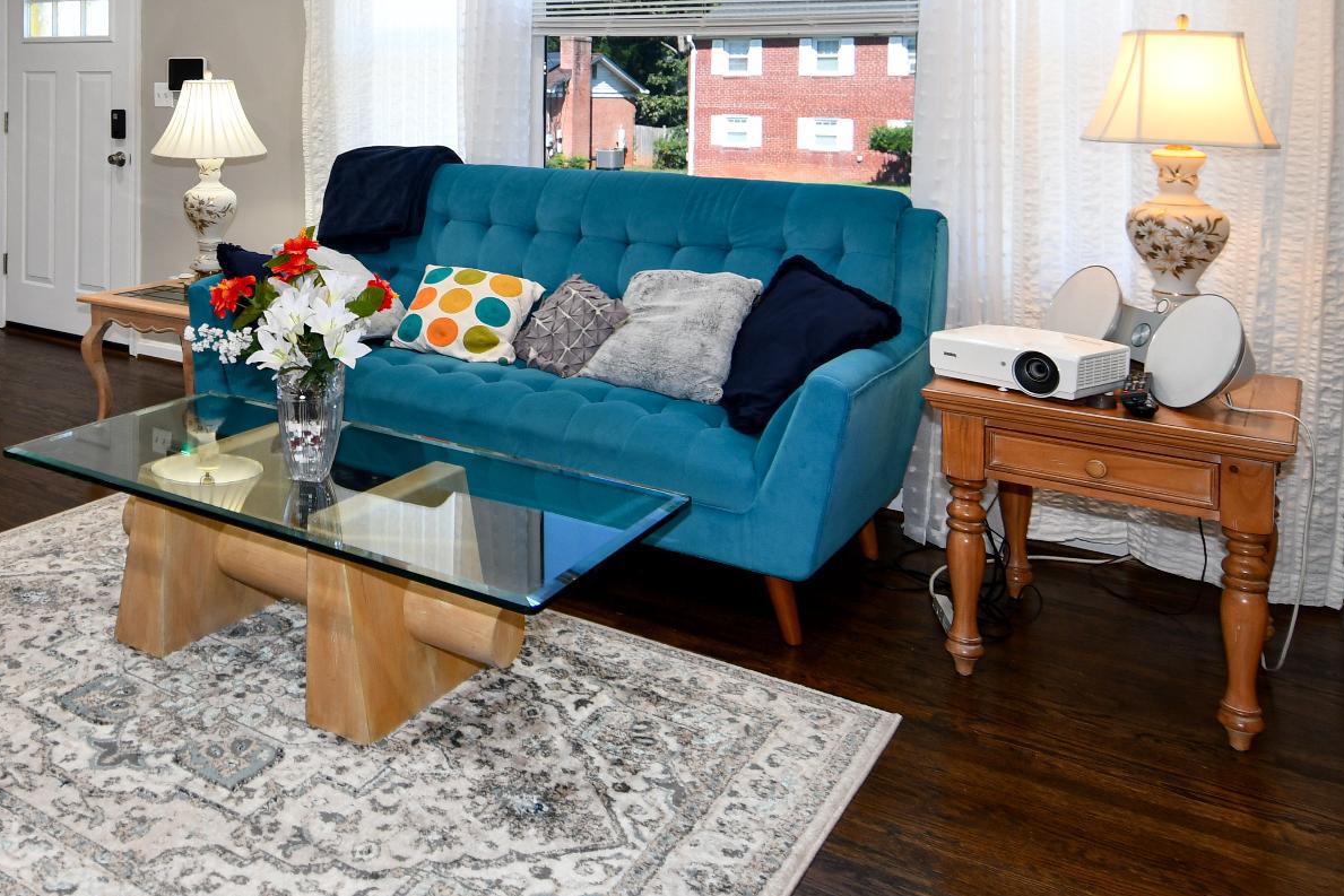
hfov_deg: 55.9
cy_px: 202
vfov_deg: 40.9
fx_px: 1157
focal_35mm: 31
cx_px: 263
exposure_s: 1/60
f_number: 4
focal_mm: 12
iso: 250
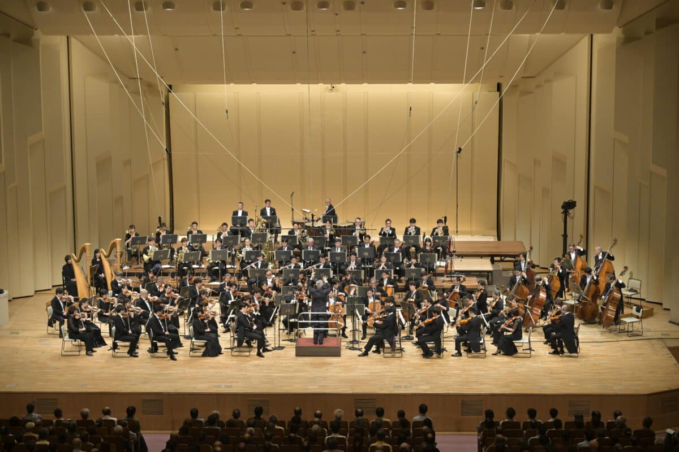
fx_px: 1452
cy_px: 226
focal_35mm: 77
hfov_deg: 26.3
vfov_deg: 17.7
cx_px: 340
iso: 2000
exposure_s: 1/100
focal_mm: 77
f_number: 5
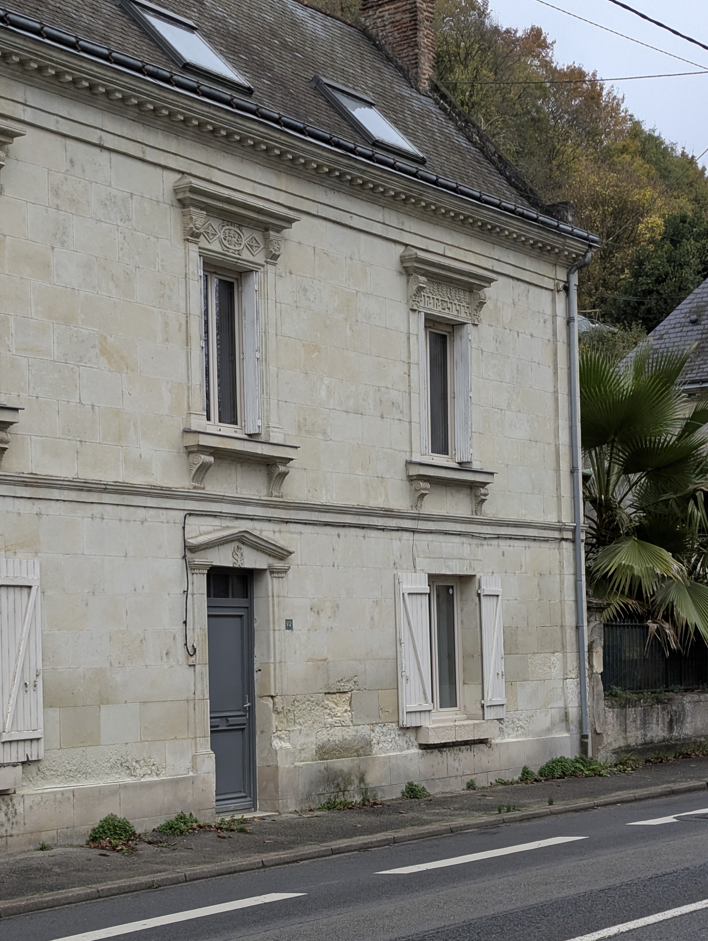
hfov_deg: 21.9
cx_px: 267
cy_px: 597
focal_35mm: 67
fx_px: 1822
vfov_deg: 28.8
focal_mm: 6.81
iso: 47
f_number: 1.85
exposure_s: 1/365
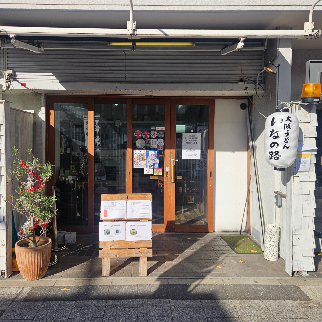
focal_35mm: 28
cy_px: 160
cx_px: 146
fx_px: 295
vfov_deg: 57.3
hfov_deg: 57.2
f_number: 1.8
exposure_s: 1/1994
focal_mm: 5.4
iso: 25
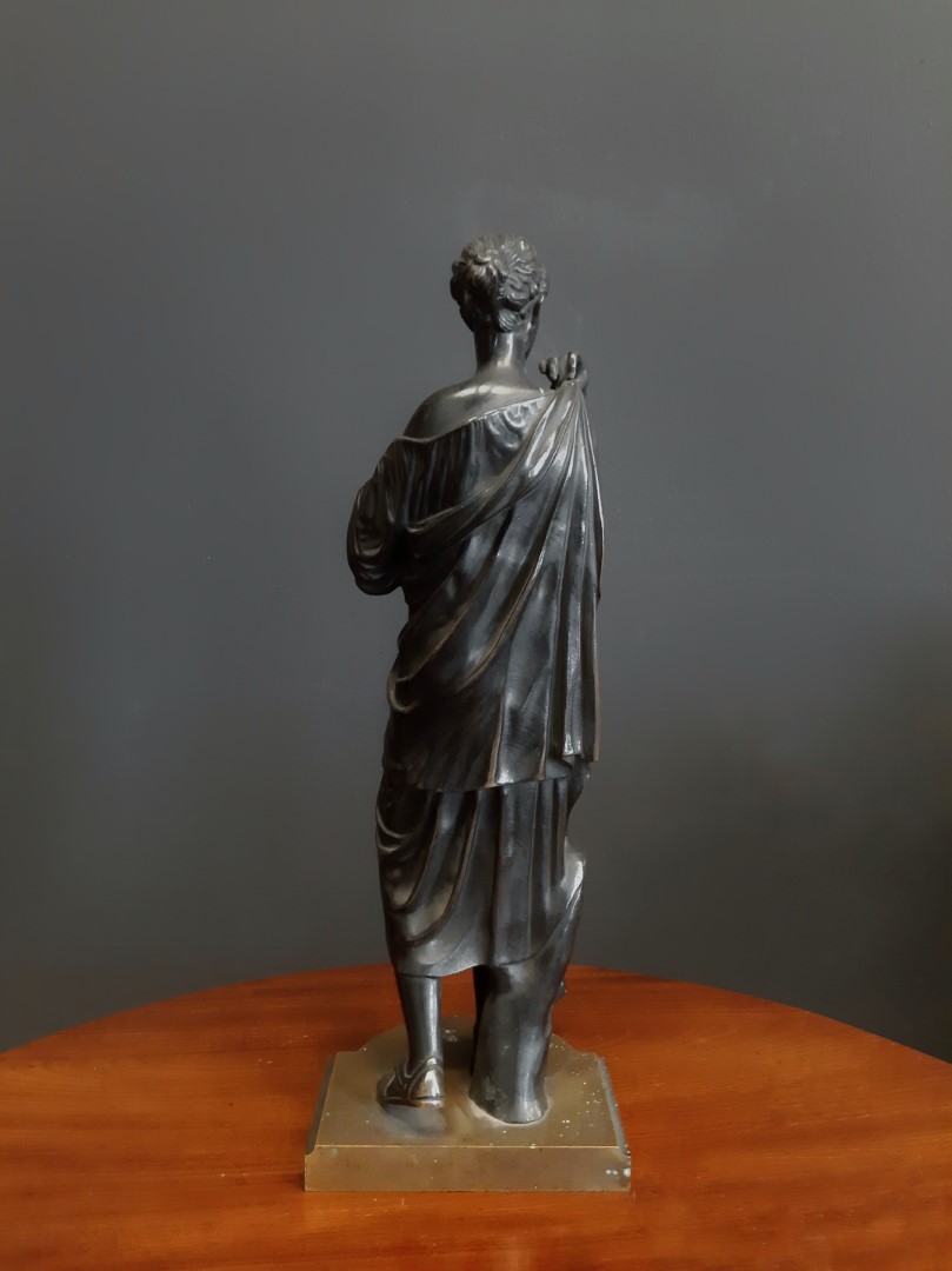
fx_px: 954
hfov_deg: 53.0
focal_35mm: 26
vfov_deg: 67.3
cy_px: 636
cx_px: 476
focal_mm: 3.93
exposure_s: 1/25
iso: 800
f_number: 1.7
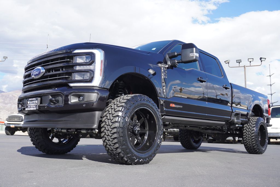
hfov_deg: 55.1
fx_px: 268
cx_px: 140
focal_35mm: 34
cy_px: 94
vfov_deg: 38.4
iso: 100
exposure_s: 1/160
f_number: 6.3
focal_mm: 23
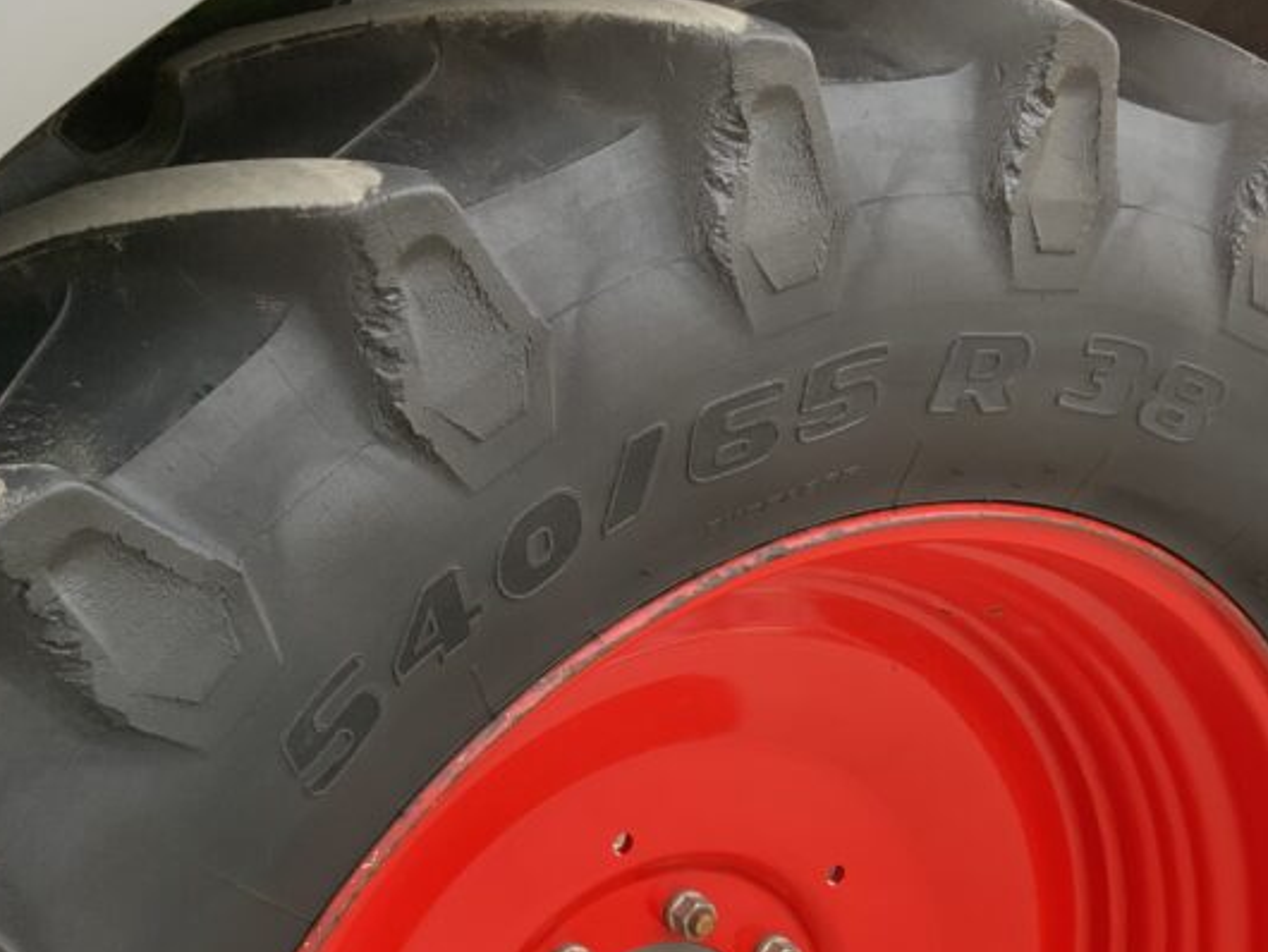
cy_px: 675
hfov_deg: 34.3
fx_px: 2052
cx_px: 620
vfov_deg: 25.9
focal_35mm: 56
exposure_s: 1/60
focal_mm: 3
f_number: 1.8
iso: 80
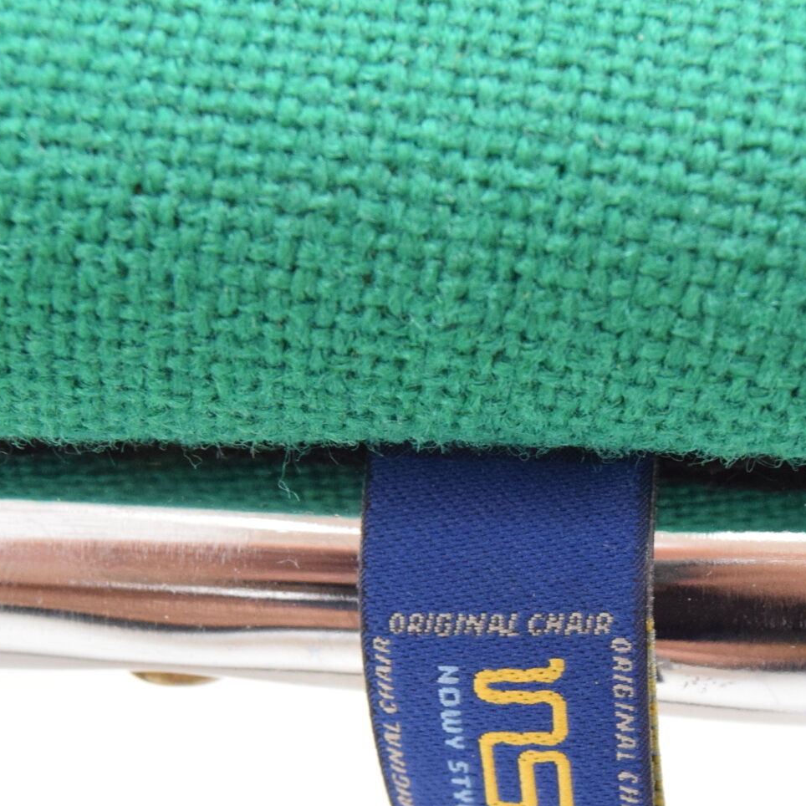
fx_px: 2503
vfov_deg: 18.1
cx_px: 476
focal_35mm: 95
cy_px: 656
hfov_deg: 18.3
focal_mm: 24
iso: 1600
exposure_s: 1/125
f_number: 5.6
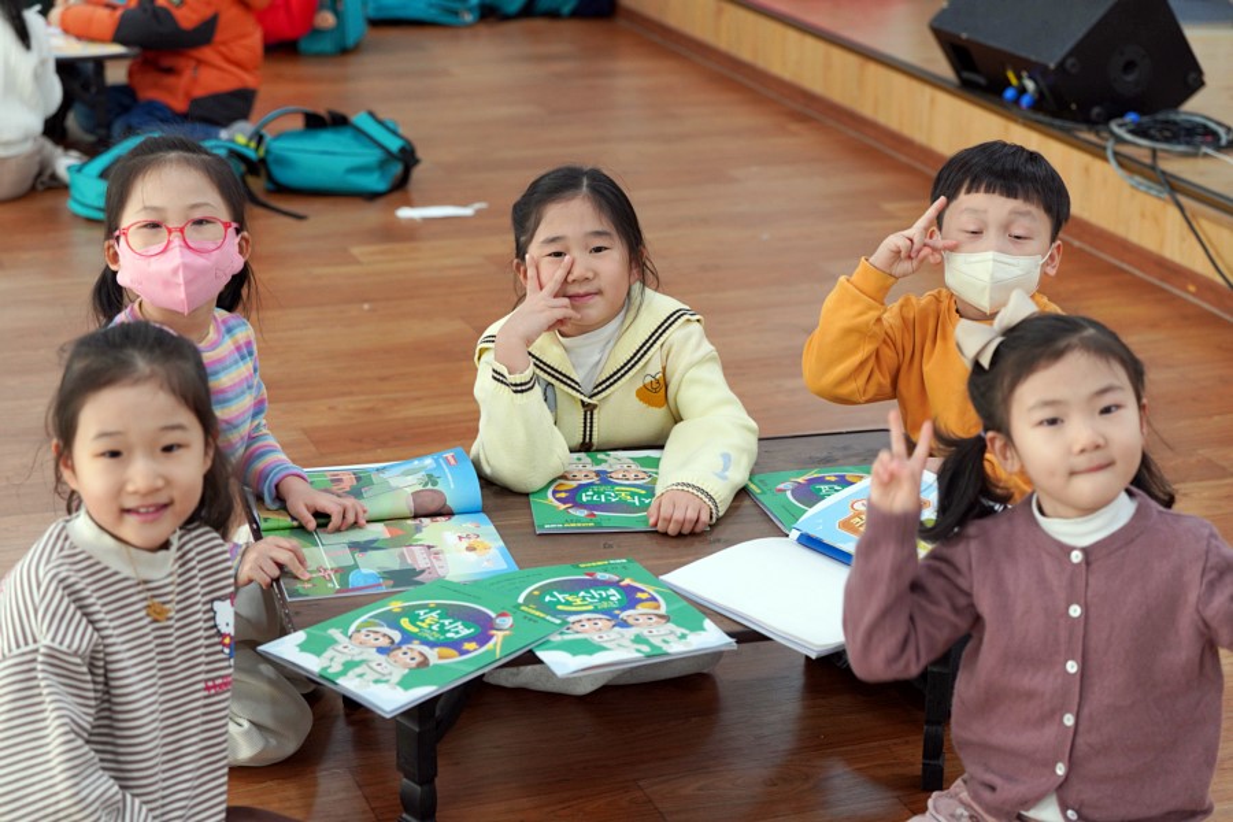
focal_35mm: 70
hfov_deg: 28.8
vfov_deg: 19.5
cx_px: 616
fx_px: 2397
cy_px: 411
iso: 1000
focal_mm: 70
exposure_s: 1/160
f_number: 4
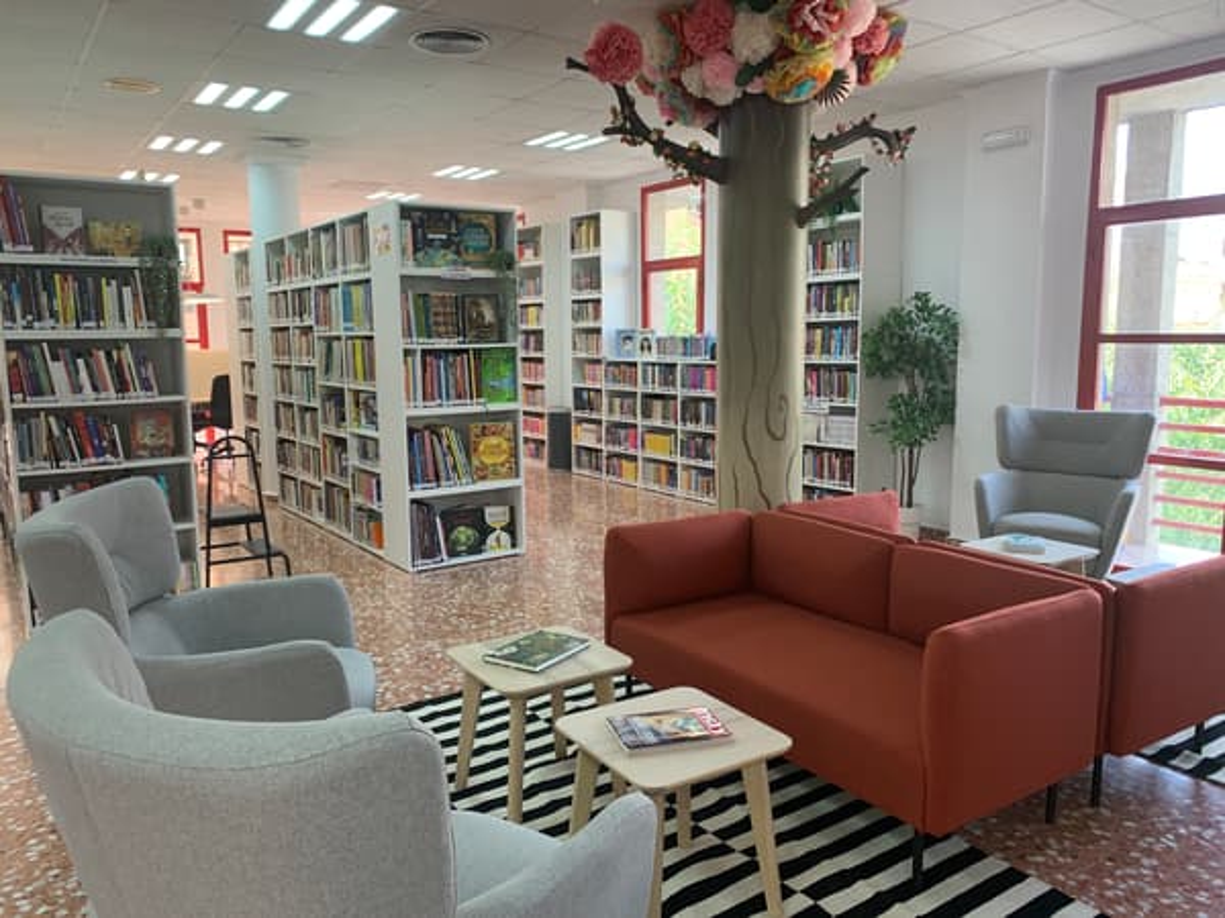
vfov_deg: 53.1
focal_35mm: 26
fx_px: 920
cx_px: 612
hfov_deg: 67.3
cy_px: 459
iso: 100
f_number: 1.8
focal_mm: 4.25
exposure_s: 1/100
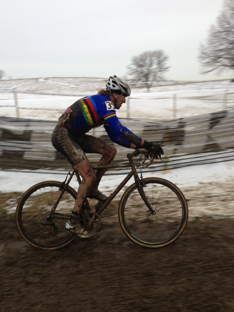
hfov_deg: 41.8
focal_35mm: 34
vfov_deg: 54.0
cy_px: 154
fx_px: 306
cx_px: 118
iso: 50
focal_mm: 4.13
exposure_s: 1/134
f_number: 2.4
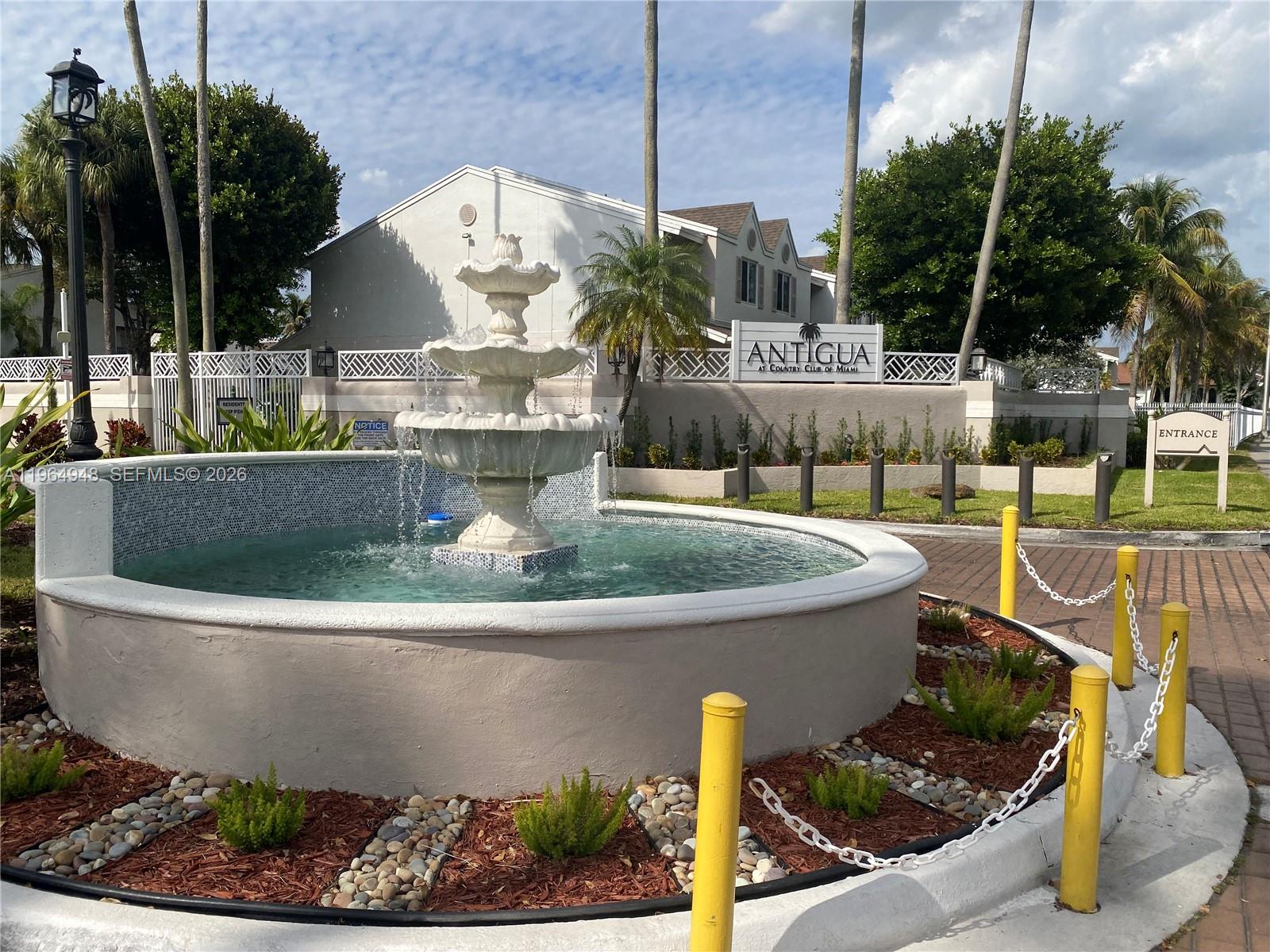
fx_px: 954
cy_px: 476
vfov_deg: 53.1
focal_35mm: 26
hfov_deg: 67.3
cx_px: 635
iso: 32
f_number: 1.8
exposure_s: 1/4808
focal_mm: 4.25
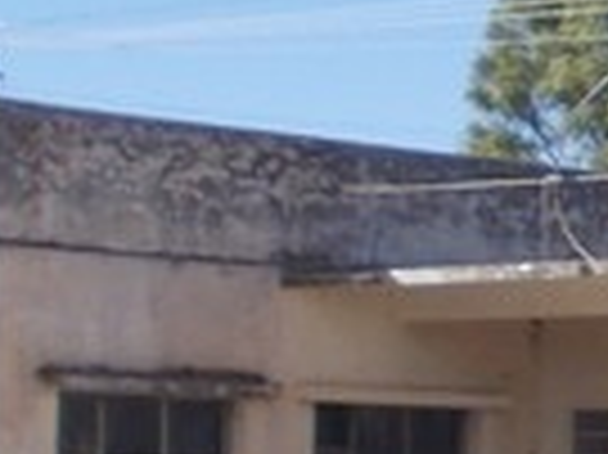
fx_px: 3790
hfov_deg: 8.7
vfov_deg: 6.9
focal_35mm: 216
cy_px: 369
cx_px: 1202
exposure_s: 1/250
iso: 80
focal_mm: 5.3
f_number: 6.2
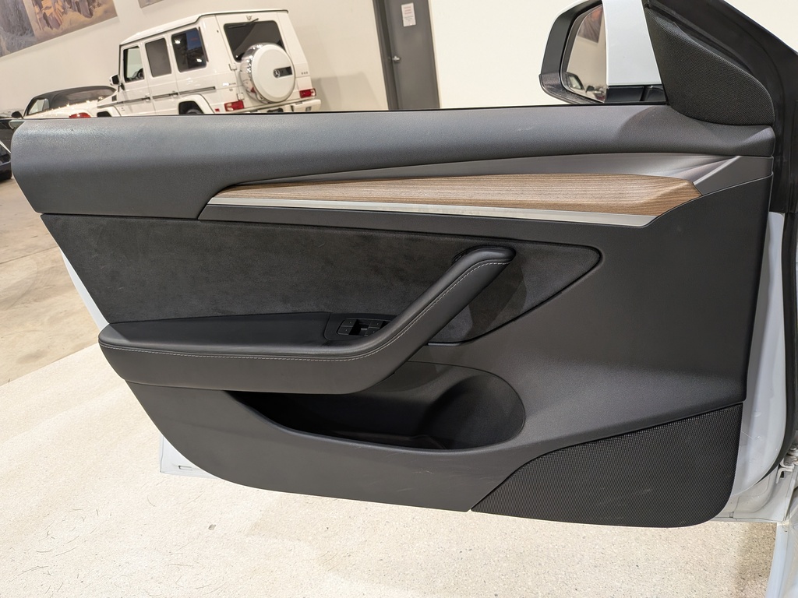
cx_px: 399
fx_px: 553
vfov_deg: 56.8
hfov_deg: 71.6
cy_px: 299
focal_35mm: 24
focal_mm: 4.53
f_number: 1.7
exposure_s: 1/120
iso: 152
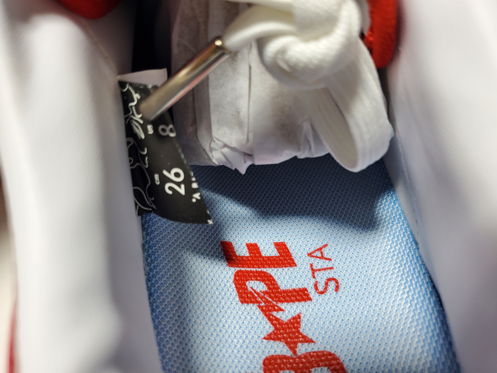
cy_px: 186
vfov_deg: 53.1
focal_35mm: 26
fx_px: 373
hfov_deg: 67.3
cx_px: 248
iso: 50
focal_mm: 4.3
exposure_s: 1/256
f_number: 1.5
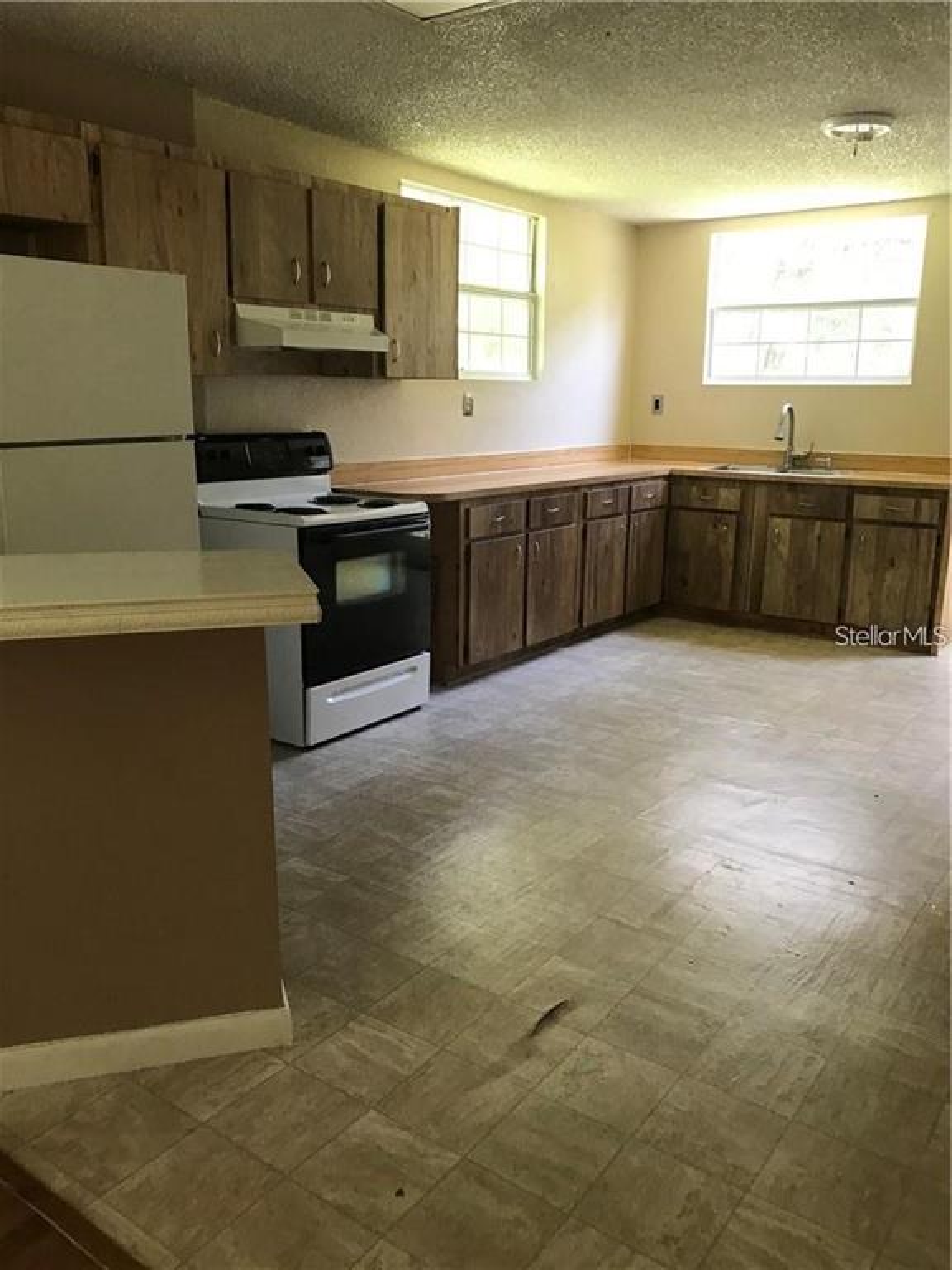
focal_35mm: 28
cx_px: 476
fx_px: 1027
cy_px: 635
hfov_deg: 49.7
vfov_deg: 63.4
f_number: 1.8
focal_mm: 3.99
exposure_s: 1/30
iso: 40
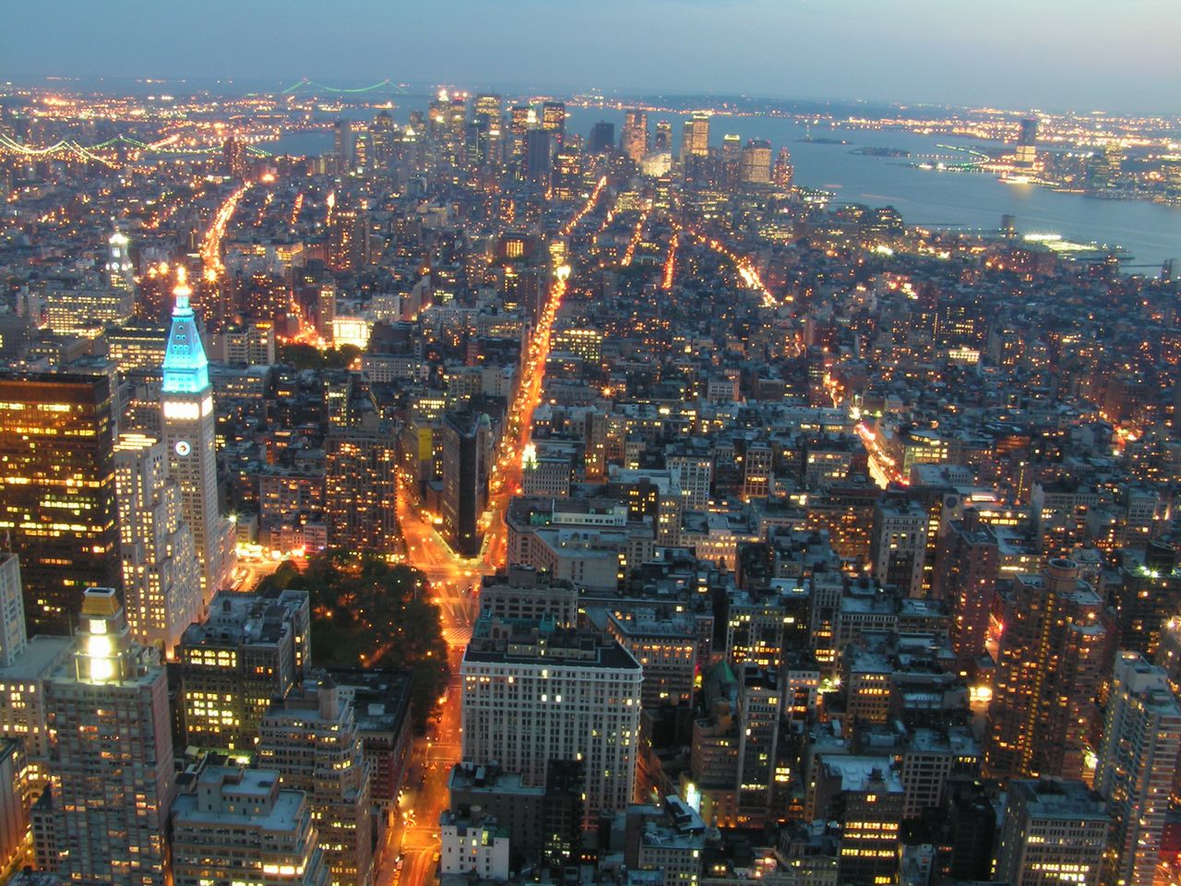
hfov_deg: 49.0
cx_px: 590
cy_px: 443
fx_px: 1296
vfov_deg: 37.7
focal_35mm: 38
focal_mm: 6.3
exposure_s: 15
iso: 50
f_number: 7.1
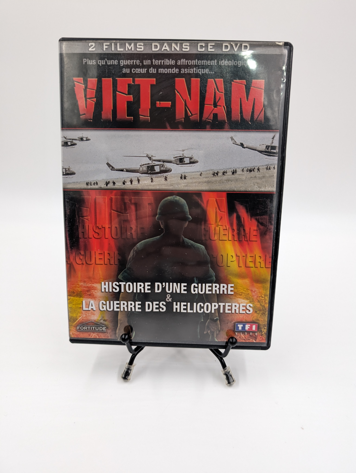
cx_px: 178
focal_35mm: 24
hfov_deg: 56.9
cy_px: 236
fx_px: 328
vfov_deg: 71.5
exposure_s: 1/79.8
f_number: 1.68
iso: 149
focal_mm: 6.9
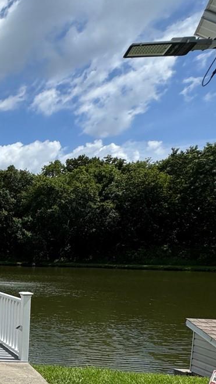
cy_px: 278
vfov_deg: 52.2
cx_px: -163
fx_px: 377
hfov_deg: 21.8
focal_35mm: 37
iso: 40
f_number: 2.2
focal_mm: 2.22
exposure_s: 1/2342
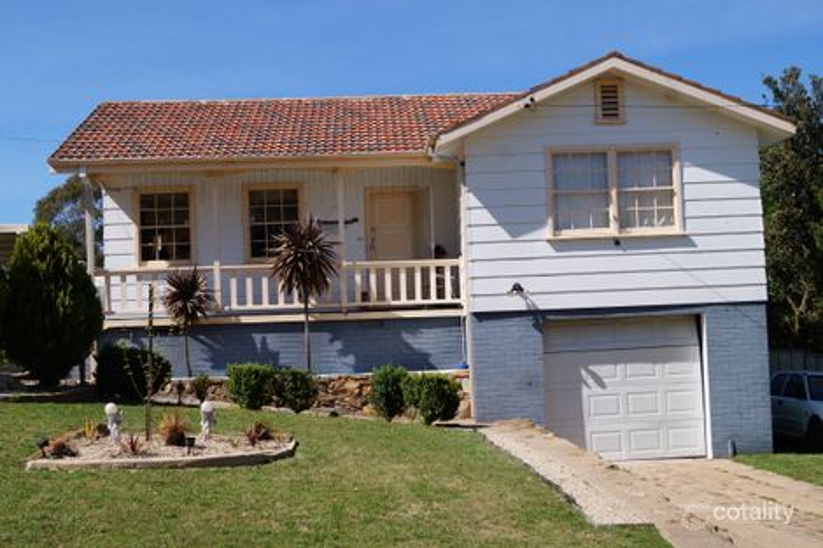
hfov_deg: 38.2
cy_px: 274
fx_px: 1188
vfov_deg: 26.0
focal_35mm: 52
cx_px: 412
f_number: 9
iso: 100
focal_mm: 35
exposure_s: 1/320
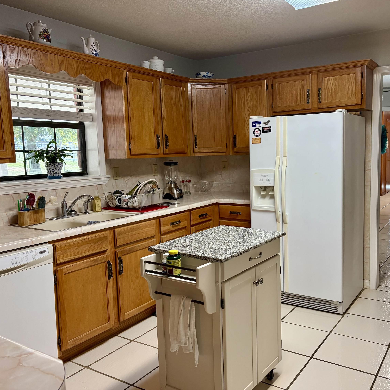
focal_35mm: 31
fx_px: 395
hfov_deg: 52.3
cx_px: 229
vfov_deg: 52.5
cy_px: 196
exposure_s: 1/120
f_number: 1.6
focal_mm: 5.96
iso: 125
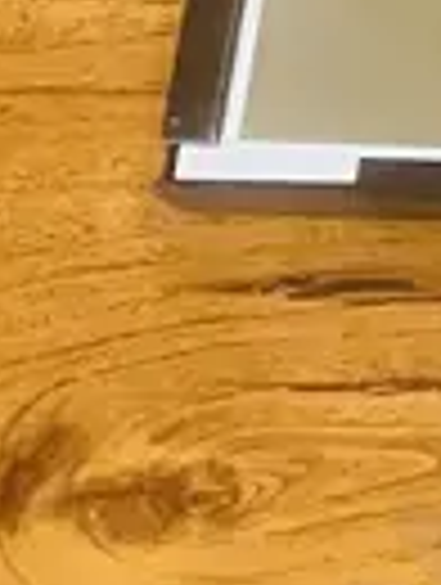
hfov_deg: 6.1
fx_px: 3725
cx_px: 1458
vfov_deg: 8.3
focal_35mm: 220
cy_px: -765
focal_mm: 3.99
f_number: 1.8
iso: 200
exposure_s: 1/50
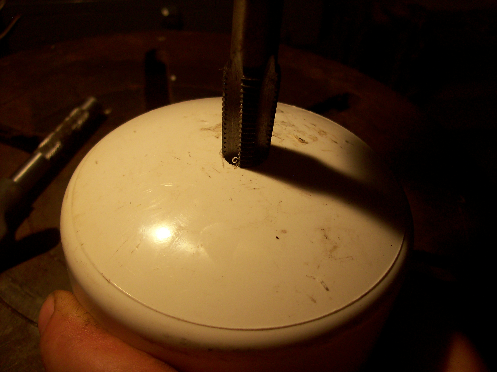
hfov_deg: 51.4
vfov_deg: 39.6
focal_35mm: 36
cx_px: 248
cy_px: 186
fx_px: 517
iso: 80
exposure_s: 1/150
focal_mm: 6
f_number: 2.7
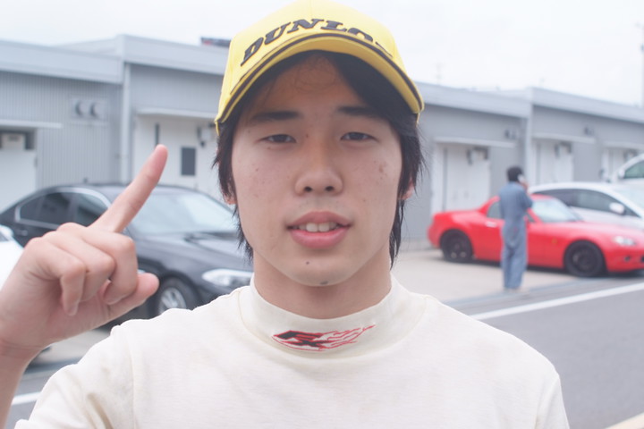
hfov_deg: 13.0
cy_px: 214
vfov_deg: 8.7
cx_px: 322
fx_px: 2826
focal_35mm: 158
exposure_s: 1/200
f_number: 8
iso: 100
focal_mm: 105
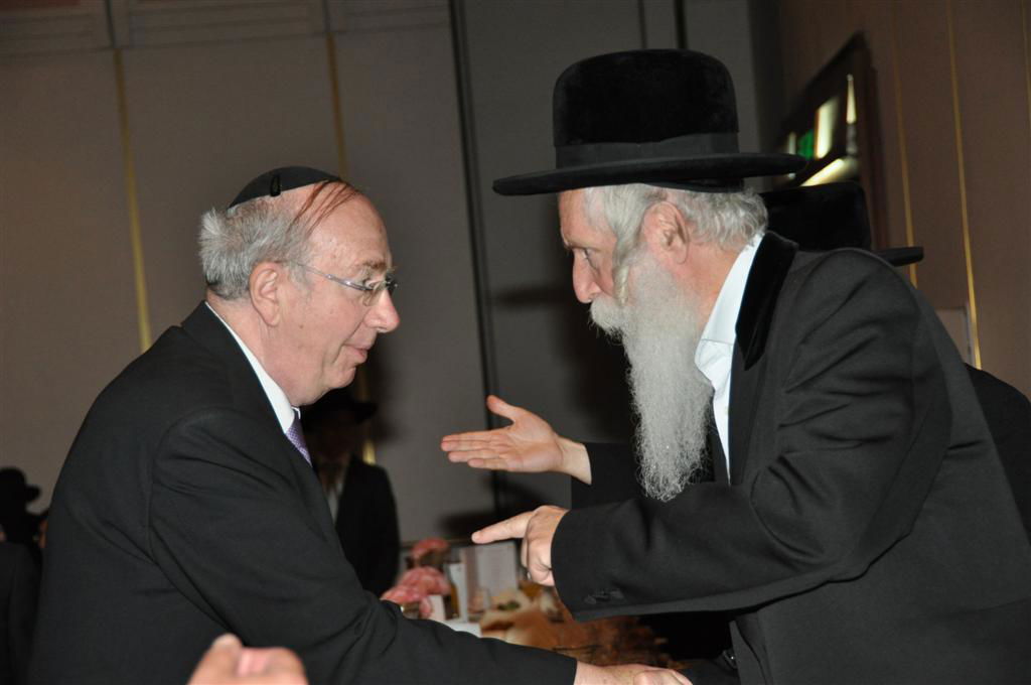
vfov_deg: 14.7
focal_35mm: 93
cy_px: 342
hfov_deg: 21.9
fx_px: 2660
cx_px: 516
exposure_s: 1/60
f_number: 4.8
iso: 800
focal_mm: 62
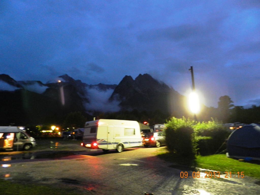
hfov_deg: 73.9
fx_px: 173
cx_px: 130
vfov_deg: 58.9
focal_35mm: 23
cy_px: 98
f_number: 3.4
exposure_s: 2
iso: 500
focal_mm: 4
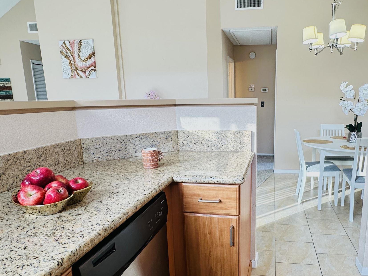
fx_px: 276
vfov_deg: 53.0
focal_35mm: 26
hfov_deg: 66.1
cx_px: 235
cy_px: 154
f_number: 2.2
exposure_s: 1/60
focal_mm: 2.22
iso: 200
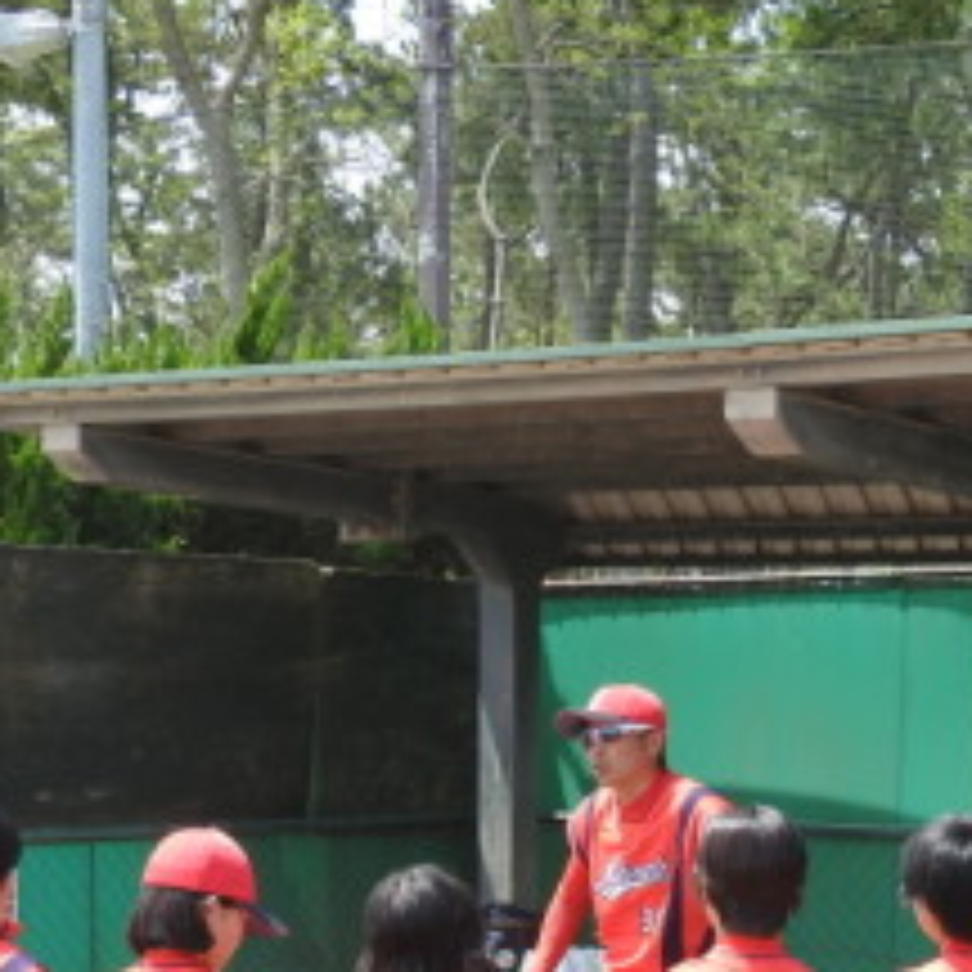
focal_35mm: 98
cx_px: 756
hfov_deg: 17.6
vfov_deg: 17.4
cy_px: 914
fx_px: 3113
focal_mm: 7.2
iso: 100
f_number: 3.8
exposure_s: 1/400
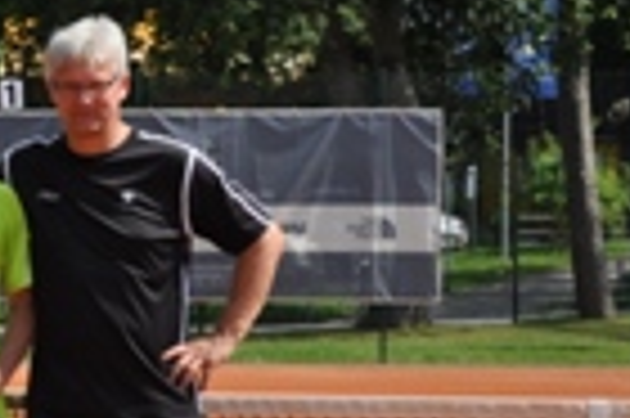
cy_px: 229
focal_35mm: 125
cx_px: -346
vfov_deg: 10.9
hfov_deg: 15.1
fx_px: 2185
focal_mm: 26
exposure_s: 1/1600
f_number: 6.3
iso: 400
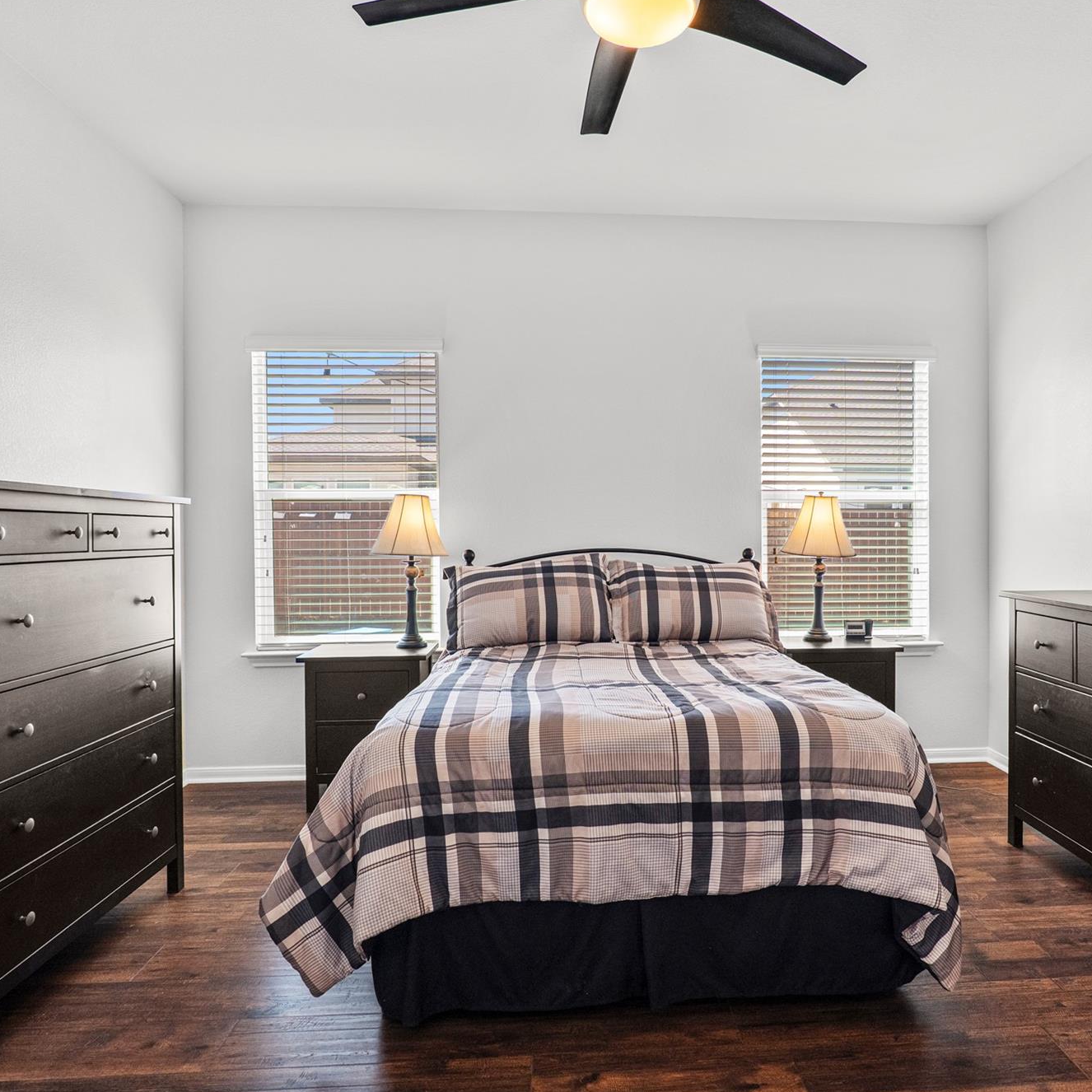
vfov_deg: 72.1
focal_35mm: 21
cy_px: 537
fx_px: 749
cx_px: 630
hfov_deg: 71.7
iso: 400
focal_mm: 16
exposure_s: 1/13
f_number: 7.1
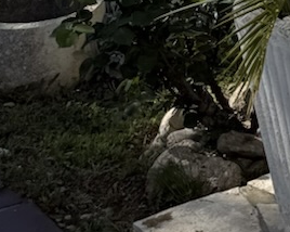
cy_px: -534
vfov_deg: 7.4
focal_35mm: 175
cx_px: 614
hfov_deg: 10.1
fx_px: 1501
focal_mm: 6.76
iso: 80
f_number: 1.78
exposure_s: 1/6173
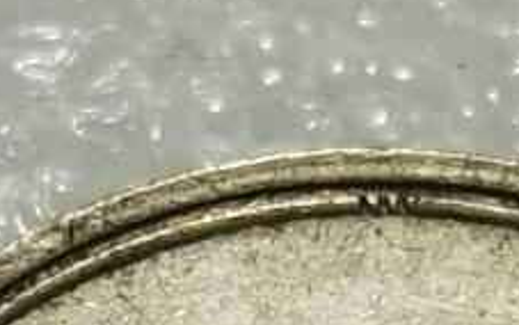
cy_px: 799
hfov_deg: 4.5
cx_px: 391
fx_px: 6650
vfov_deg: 2.8
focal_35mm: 470
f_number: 1.9
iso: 64
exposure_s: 1/100
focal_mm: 6.67
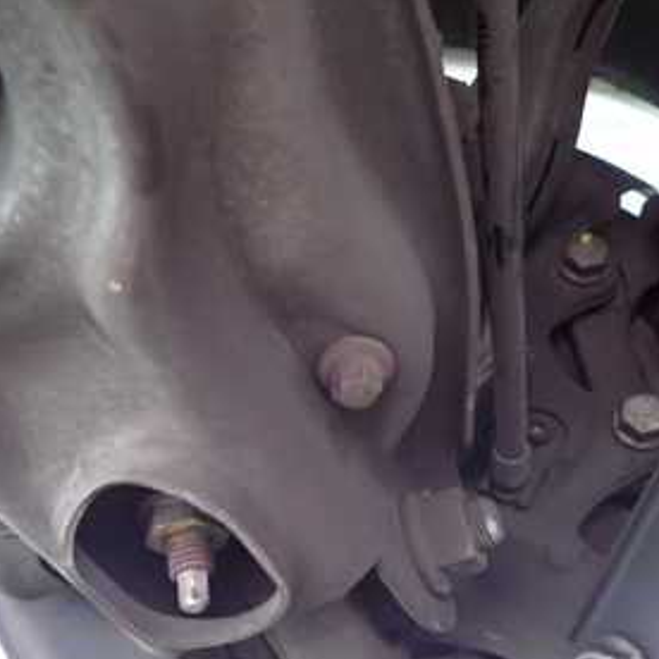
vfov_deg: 34.9
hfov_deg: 35.1
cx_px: 430
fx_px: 1034
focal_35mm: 48
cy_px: 451
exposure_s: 1/30
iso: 320
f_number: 2
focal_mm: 4.5
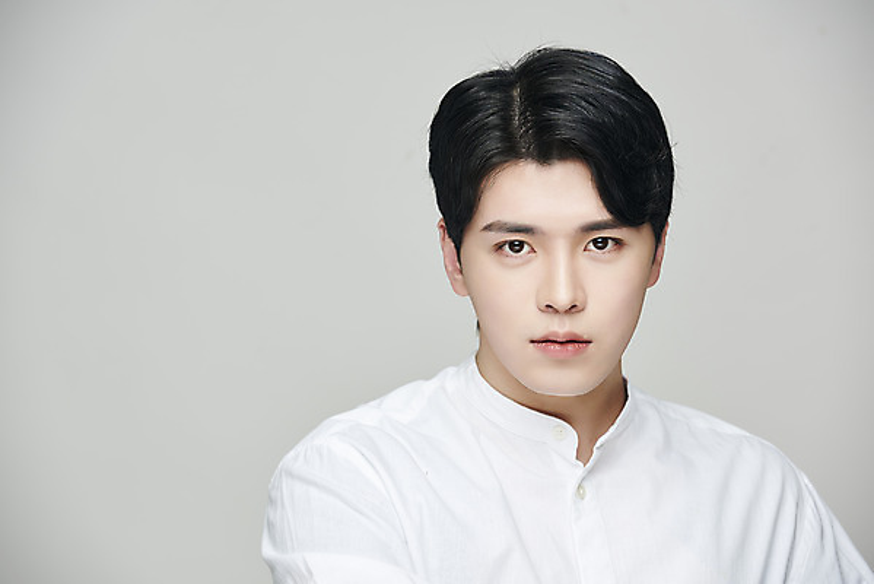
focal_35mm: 200
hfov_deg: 10.3
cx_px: 437
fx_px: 4858
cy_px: 292
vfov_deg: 6.9
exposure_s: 1/125
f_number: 8
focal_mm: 200
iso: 64
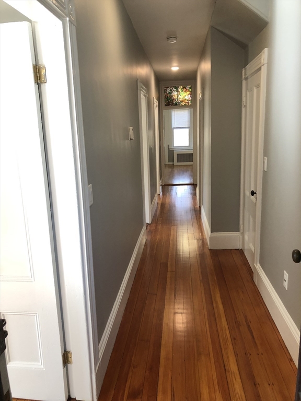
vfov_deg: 63.4
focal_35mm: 28
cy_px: 200
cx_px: 150
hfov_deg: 49.7
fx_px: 325
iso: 32
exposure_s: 1/30
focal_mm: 3.99
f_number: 1.8
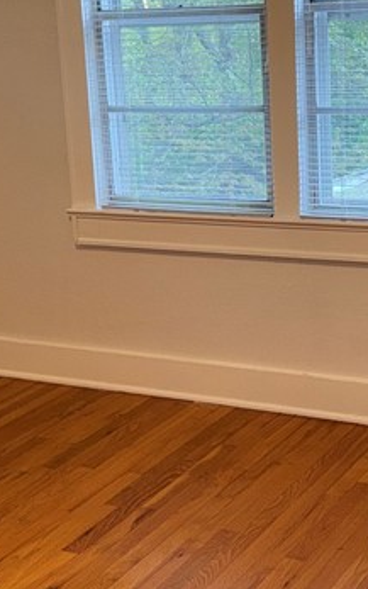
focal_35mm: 75
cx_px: 220
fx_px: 1203
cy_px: 265
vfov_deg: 27.5
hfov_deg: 17.4
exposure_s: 1/95
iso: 50
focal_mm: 6.76
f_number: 1.78
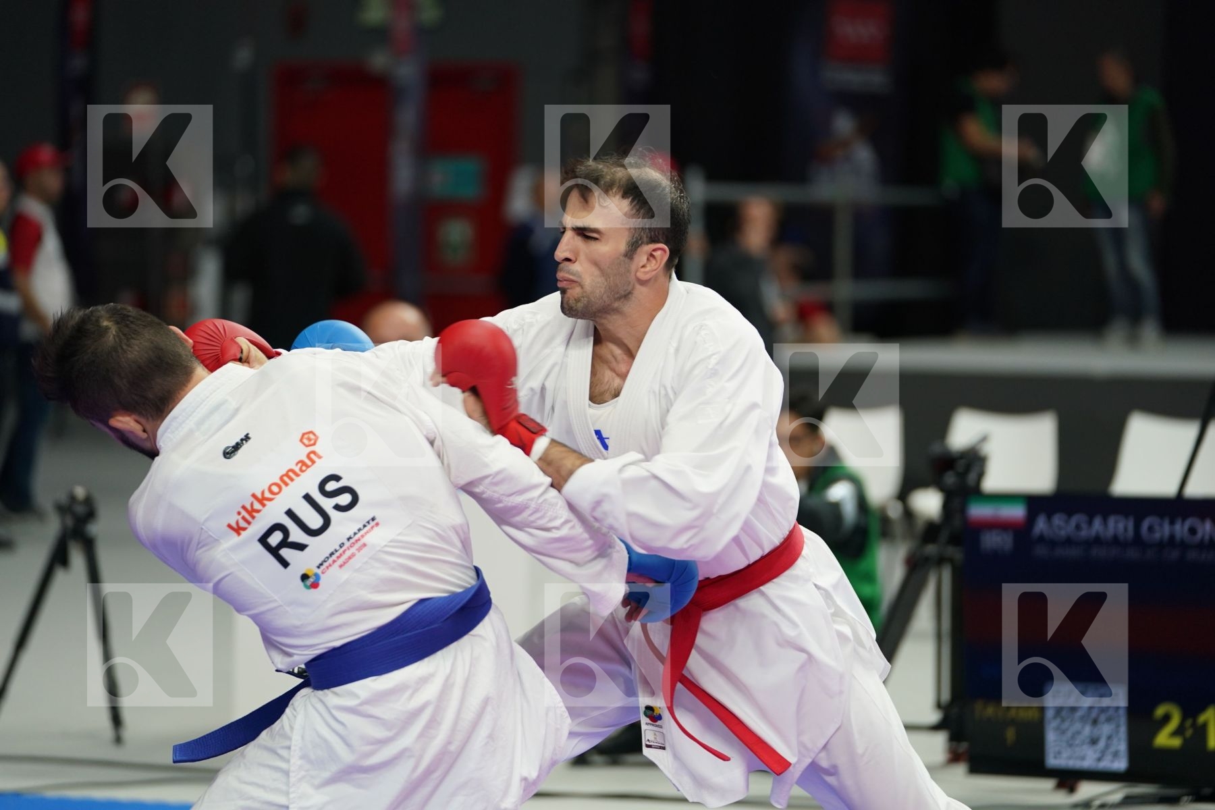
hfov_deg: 13.9
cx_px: 608
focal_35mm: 148
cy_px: 405
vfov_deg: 9.3
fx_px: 4995
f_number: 2.8
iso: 1000
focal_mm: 148
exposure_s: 1/1000
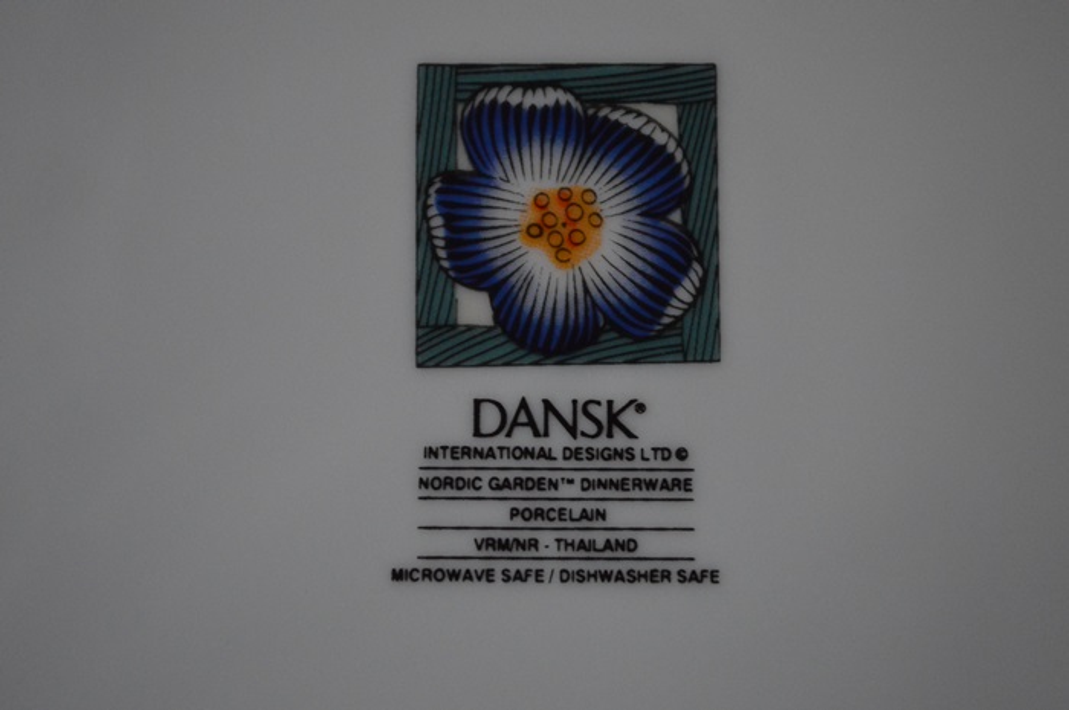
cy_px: 355
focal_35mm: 66
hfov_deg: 30.5
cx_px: 534
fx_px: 1958
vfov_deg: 20.6
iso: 3200
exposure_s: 1/30
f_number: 5.3
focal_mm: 44
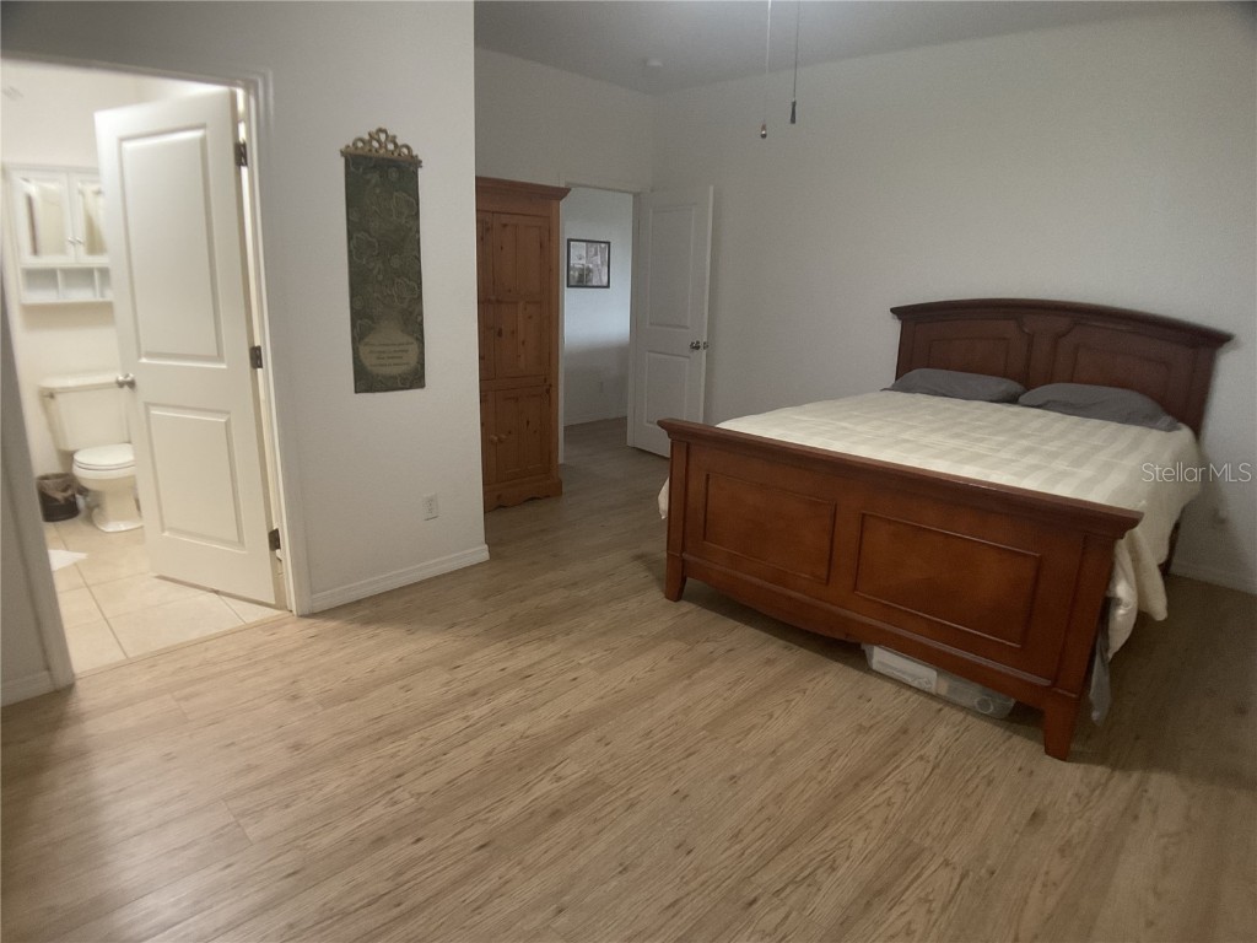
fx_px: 1053
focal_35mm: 29
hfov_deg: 61.7
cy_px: 472
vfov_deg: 48.2
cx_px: 628
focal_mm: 3
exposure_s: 1/40
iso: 250
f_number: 1.8
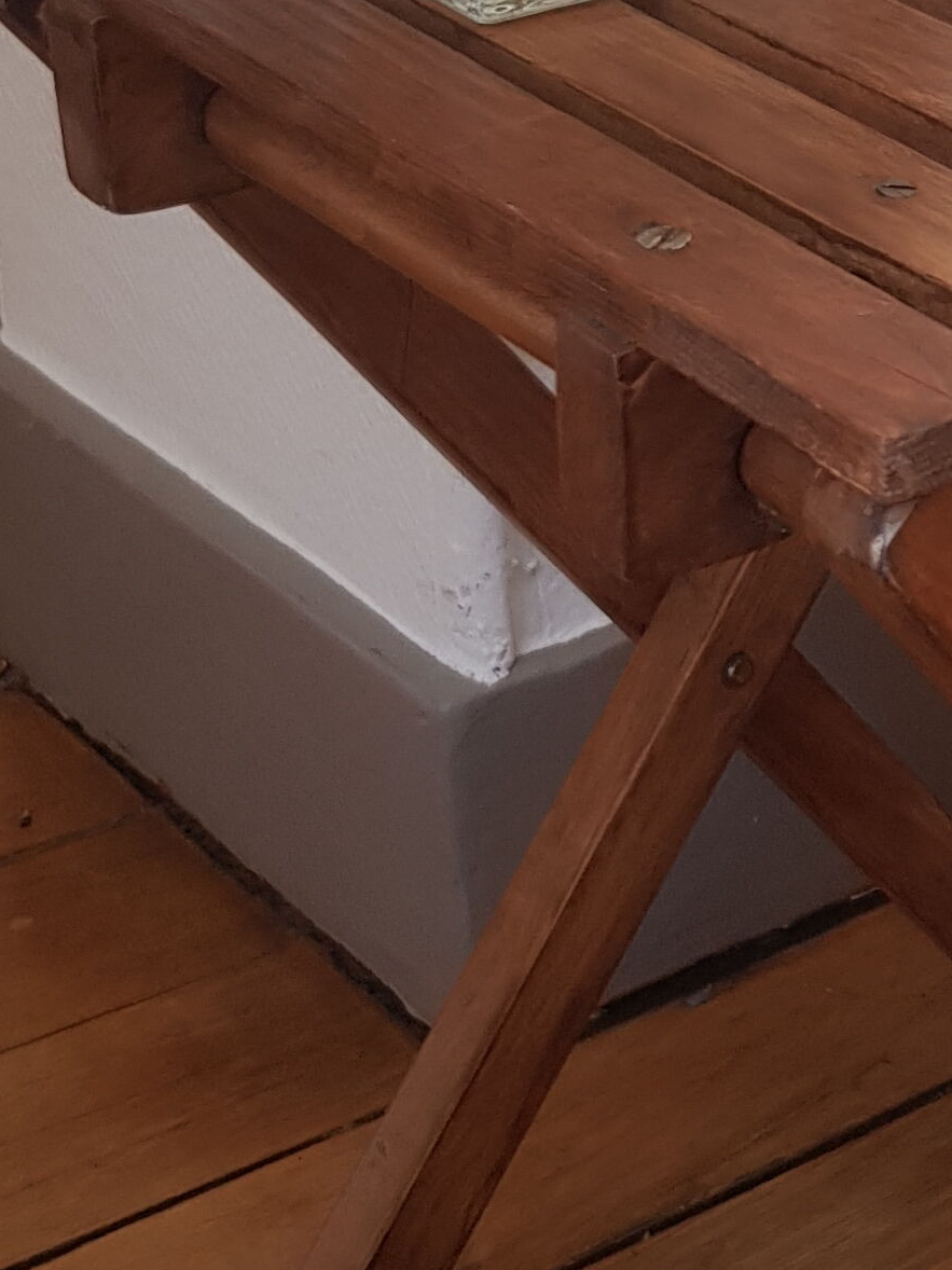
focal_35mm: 89
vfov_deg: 21.8
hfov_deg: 15.9
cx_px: 1142
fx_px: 3265
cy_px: 268
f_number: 1.7
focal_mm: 4.2
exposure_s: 1/50
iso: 80
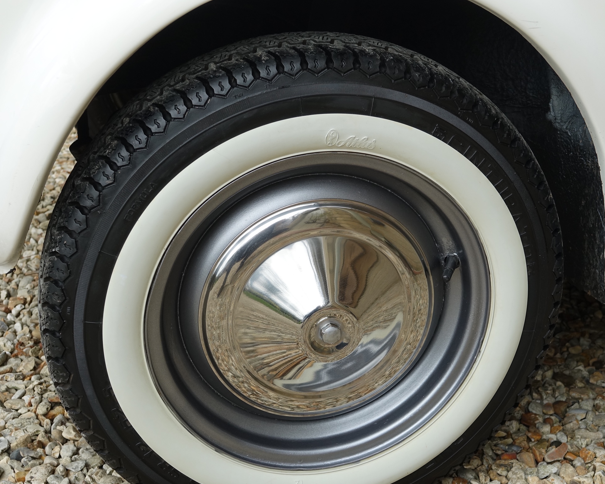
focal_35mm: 52
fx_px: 931
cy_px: 285
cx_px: 364
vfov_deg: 29.1
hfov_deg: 35.9
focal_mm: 14.16
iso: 100
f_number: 4
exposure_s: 1/320
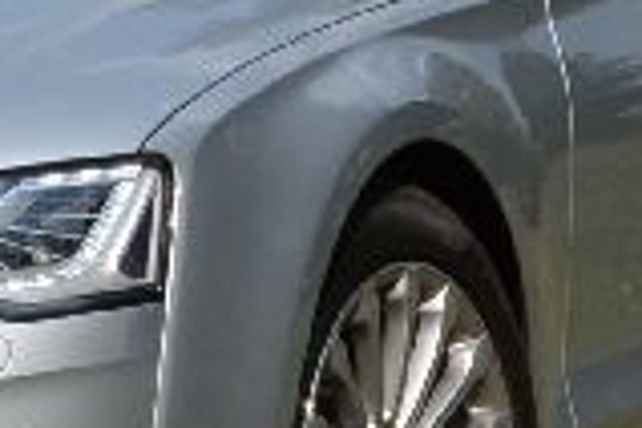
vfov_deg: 5.0
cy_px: 55
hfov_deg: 7.4
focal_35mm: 277
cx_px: -206
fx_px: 4933
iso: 200
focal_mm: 35
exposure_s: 1/100
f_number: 20
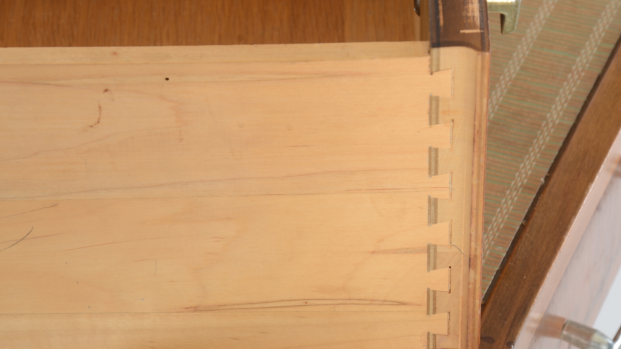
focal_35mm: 142
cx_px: 310
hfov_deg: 15.1
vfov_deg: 8.5
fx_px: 2338
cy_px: 169
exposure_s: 1/80
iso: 100
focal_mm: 90
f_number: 11
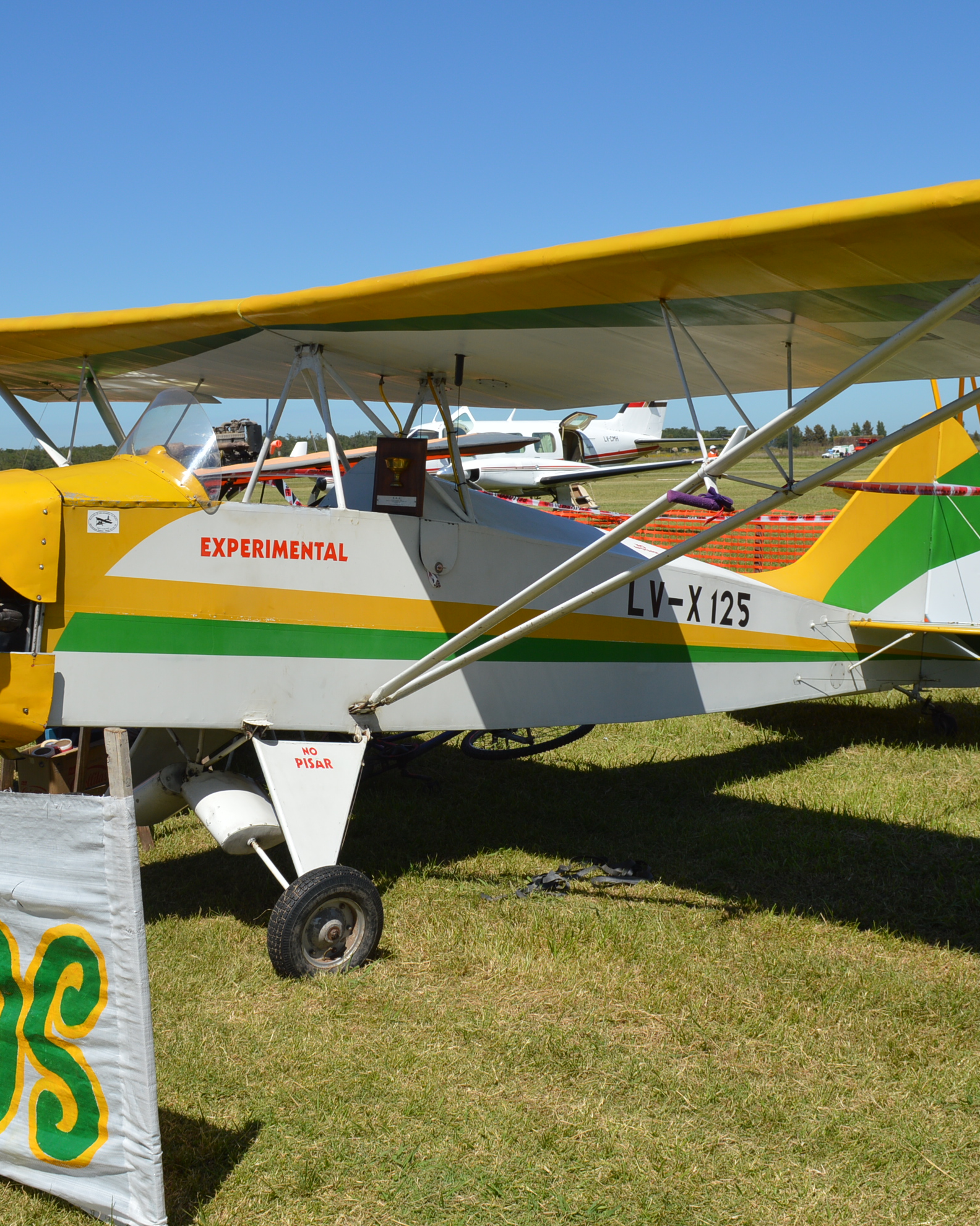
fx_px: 1704
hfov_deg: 32.1
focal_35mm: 47
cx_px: 484
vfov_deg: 39.5
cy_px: 613
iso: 100
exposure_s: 1/320
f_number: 9
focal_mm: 22
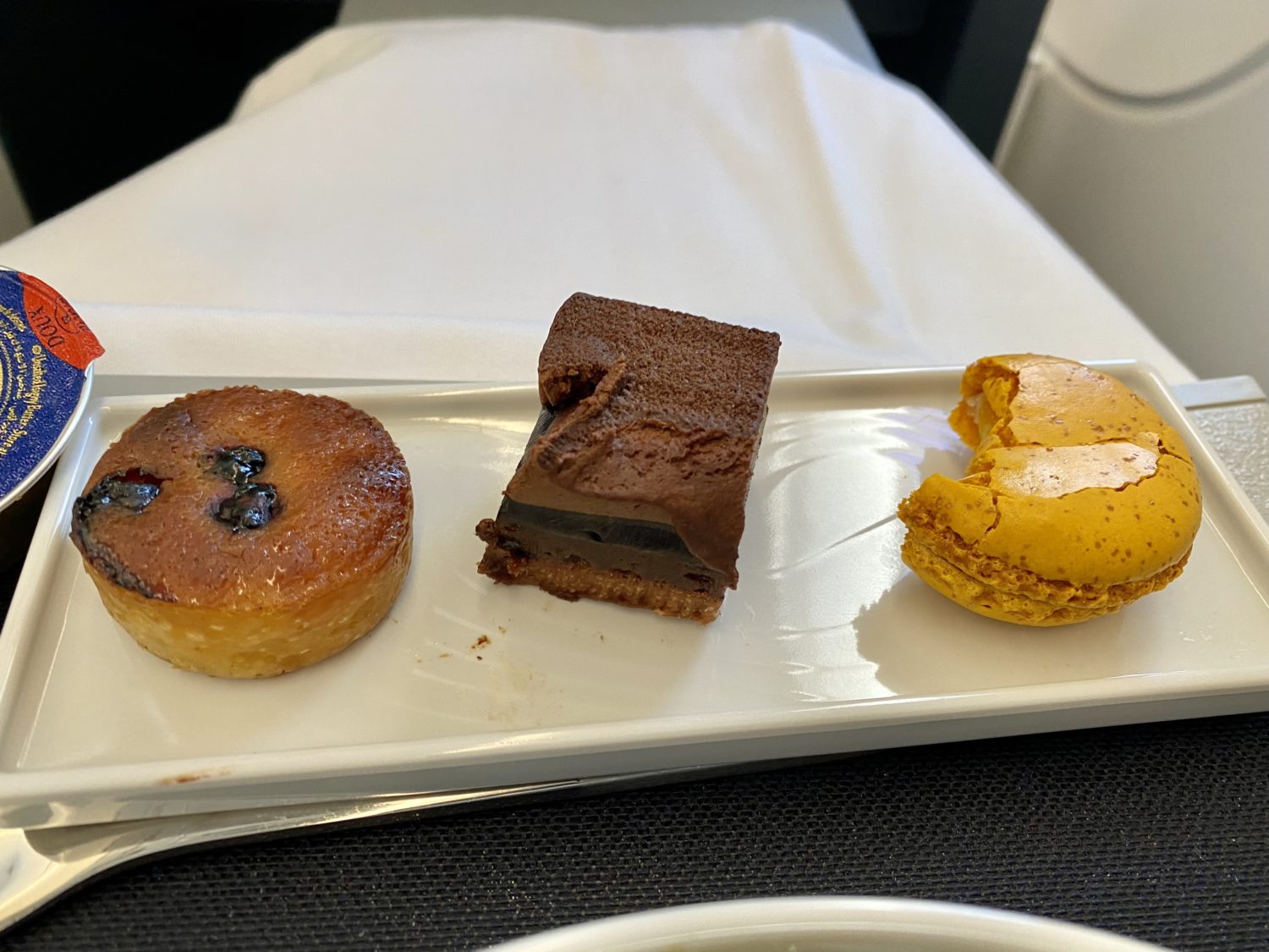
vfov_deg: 53.1
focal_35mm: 26
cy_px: 476
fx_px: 953
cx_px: 634
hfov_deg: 67.3
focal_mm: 4.25
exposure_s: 1/63
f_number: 1.8
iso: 100
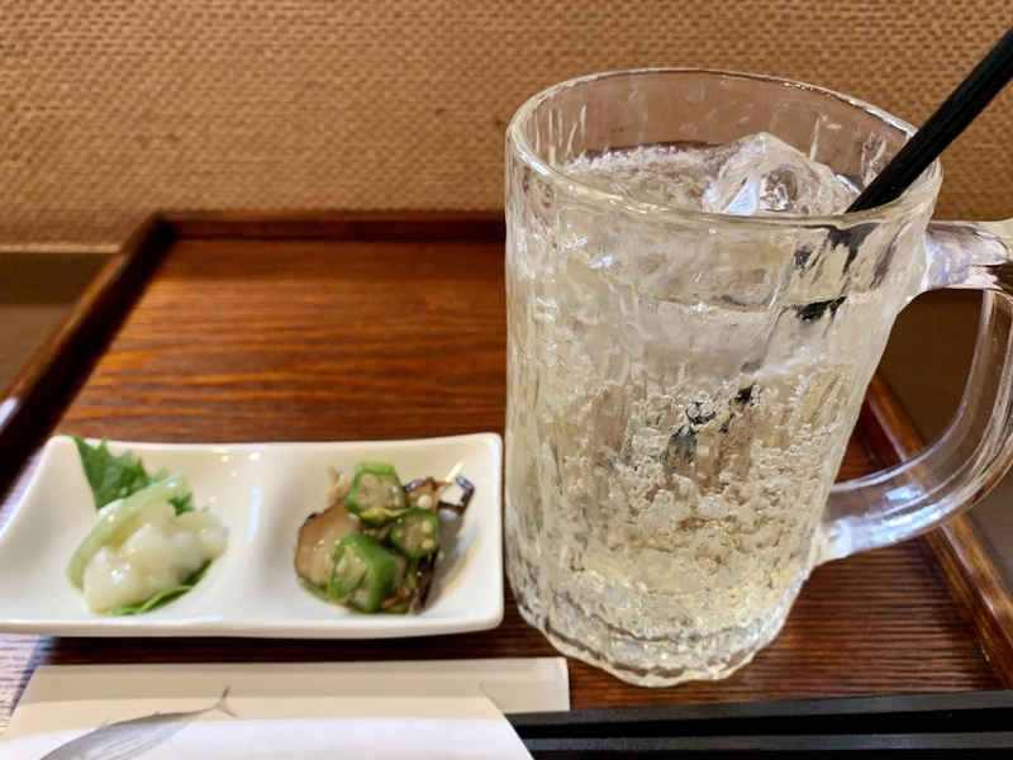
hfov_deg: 67.3
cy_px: 380
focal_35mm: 26
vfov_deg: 53.1
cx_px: 506
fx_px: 761
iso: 200
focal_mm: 4.25
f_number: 1.8
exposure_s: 1/50
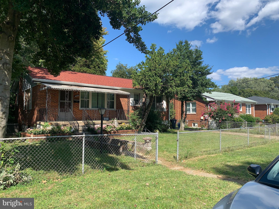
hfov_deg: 67.3
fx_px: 210
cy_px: 104
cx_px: 140
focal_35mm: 26
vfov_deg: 53.1
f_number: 1.8
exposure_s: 1/1447
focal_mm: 4.25
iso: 25
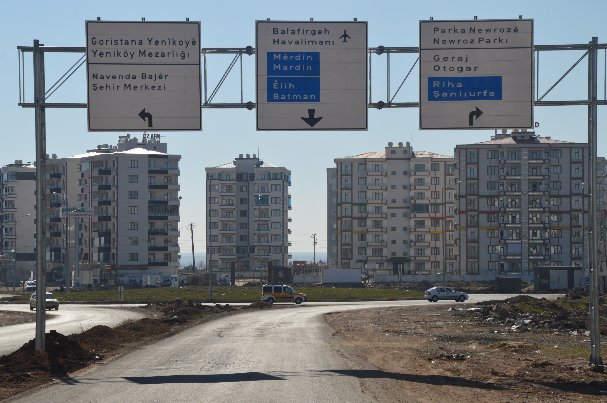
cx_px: 304
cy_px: 202
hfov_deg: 18.2
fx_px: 1895
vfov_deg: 12.2
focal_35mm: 112
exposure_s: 1/400
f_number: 10
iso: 100
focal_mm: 75
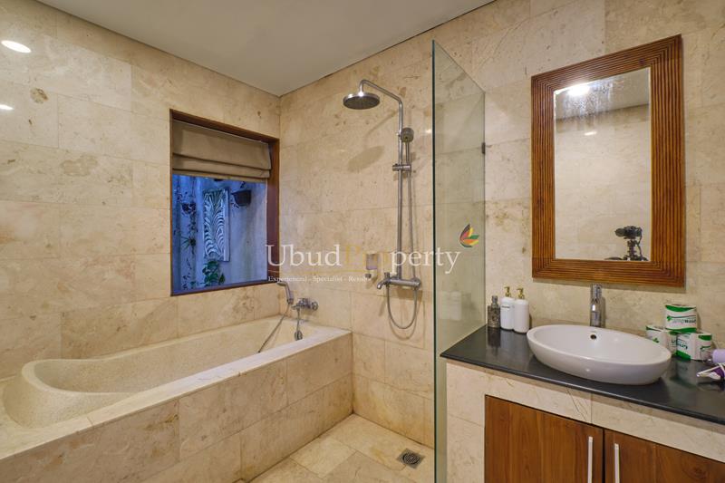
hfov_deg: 100.4
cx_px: 362
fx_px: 302
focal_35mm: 15
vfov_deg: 77.3
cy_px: 242
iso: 160
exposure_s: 2.5
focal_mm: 10
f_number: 16
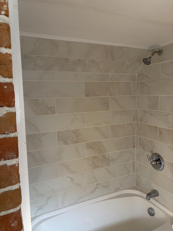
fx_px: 173
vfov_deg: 67.3
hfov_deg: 53.1
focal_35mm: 26
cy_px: 116
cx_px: 86
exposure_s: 1/60
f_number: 1.6
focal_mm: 5.96
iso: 125
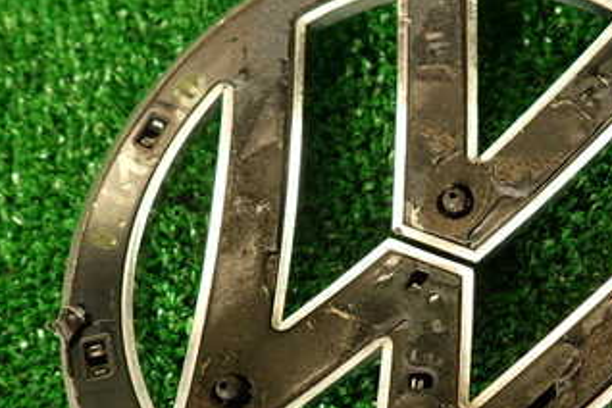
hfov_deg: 39.4
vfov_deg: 27.3
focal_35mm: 49
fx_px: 833
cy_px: 291
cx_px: 446
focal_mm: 4.5
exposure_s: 1/60
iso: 100
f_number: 2
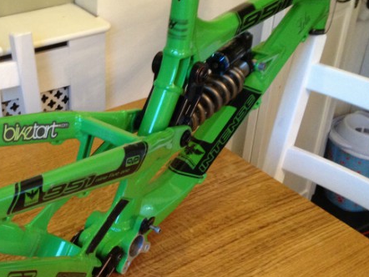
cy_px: 145
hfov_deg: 31.6
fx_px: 629
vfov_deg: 24.8
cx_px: 61
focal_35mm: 59
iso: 200
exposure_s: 1/20
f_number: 2.4
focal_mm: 4.28
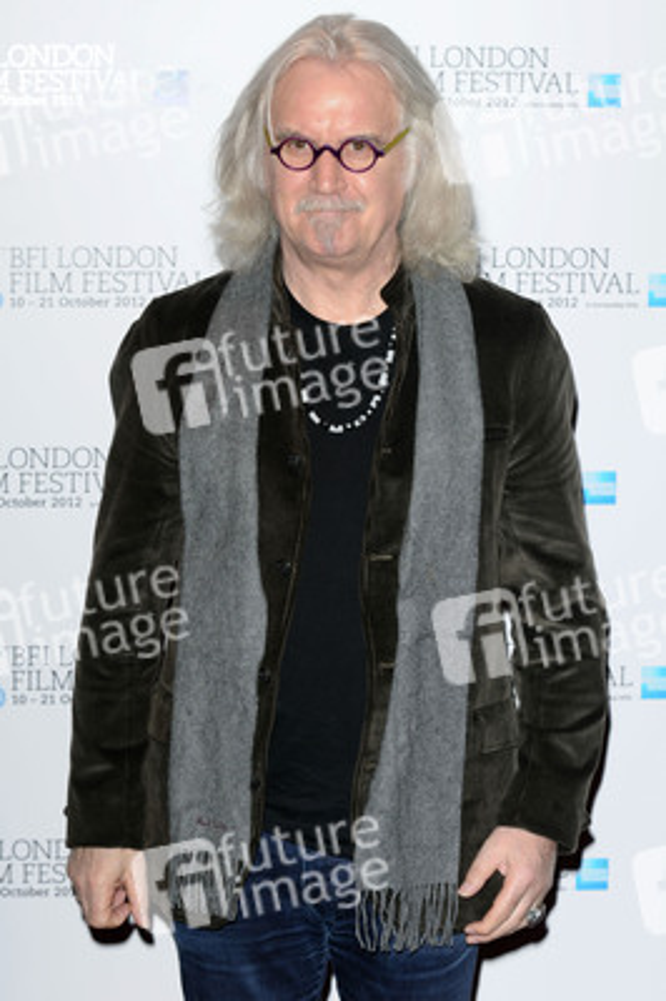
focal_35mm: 120
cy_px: 500
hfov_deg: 11.4
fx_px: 3336
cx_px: 333
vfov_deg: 17.1
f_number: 4.5
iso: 320
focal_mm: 80
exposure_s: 1/200
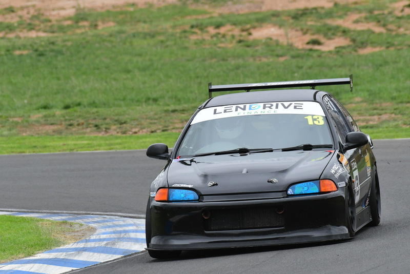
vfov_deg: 1.8
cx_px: 205
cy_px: 137
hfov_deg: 2.7
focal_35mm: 750
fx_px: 8544
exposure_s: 1/640
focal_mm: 500
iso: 1600
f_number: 10
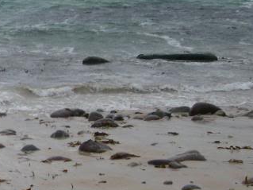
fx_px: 891
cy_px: 83
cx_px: -101
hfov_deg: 15.2
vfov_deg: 12.1
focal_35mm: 122
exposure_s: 1/200
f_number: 7.6
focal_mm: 8
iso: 100
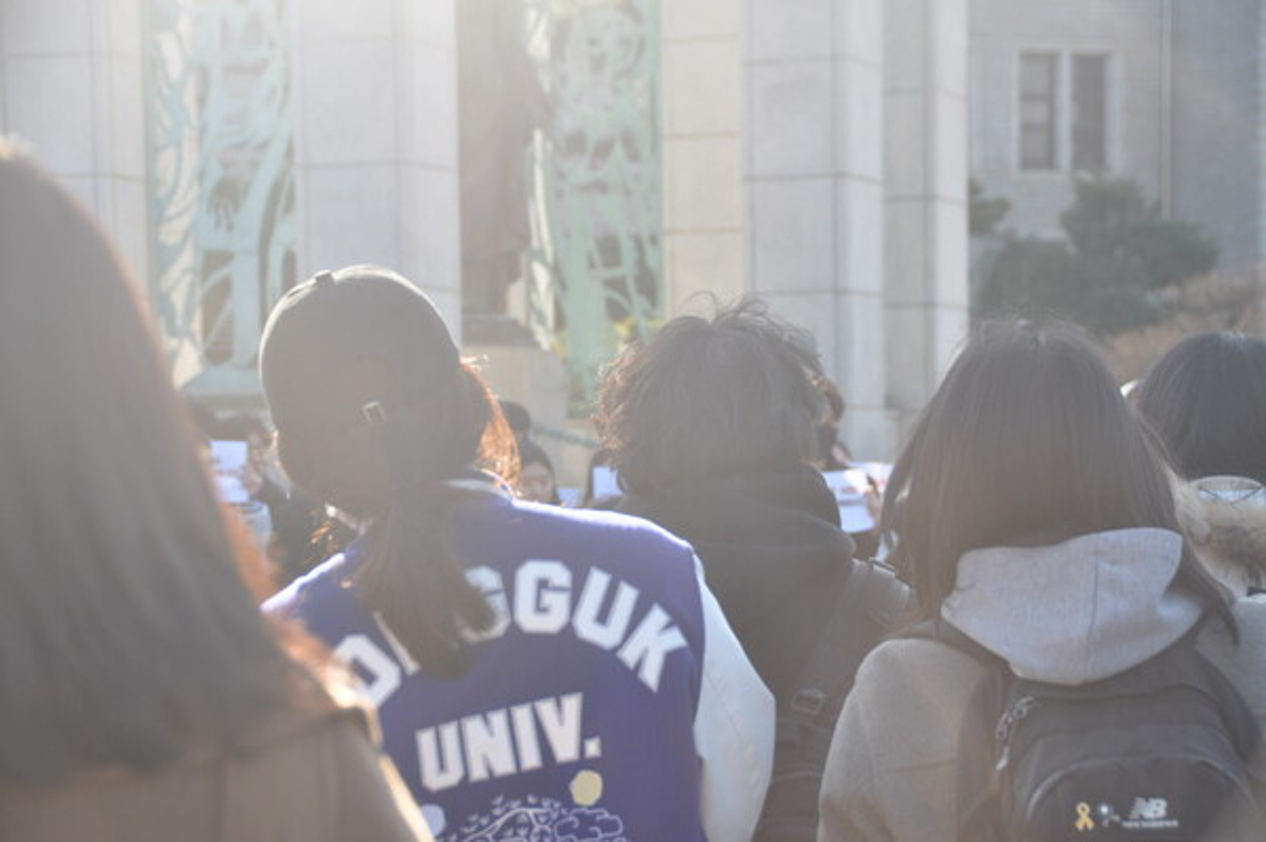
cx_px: 633
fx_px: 3268
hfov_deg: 21.9
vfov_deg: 14.7
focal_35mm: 93
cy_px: 421
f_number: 5.6
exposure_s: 1/500
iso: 400
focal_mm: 62
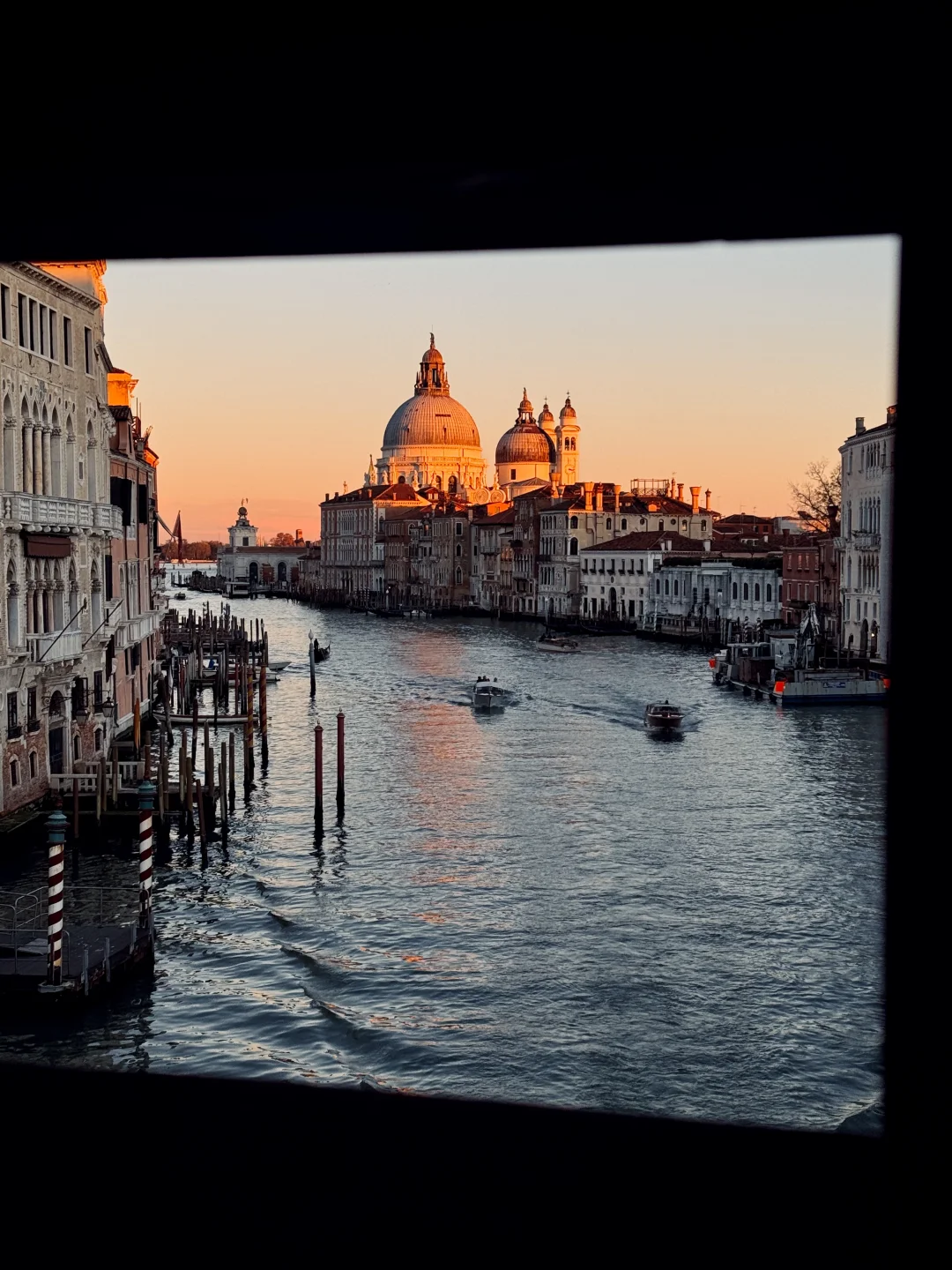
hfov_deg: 30.3
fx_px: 1760
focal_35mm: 48
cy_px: 635
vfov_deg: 39.7
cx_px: 476
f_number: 1.78
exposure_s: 1/707
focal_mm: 6.76
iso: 64
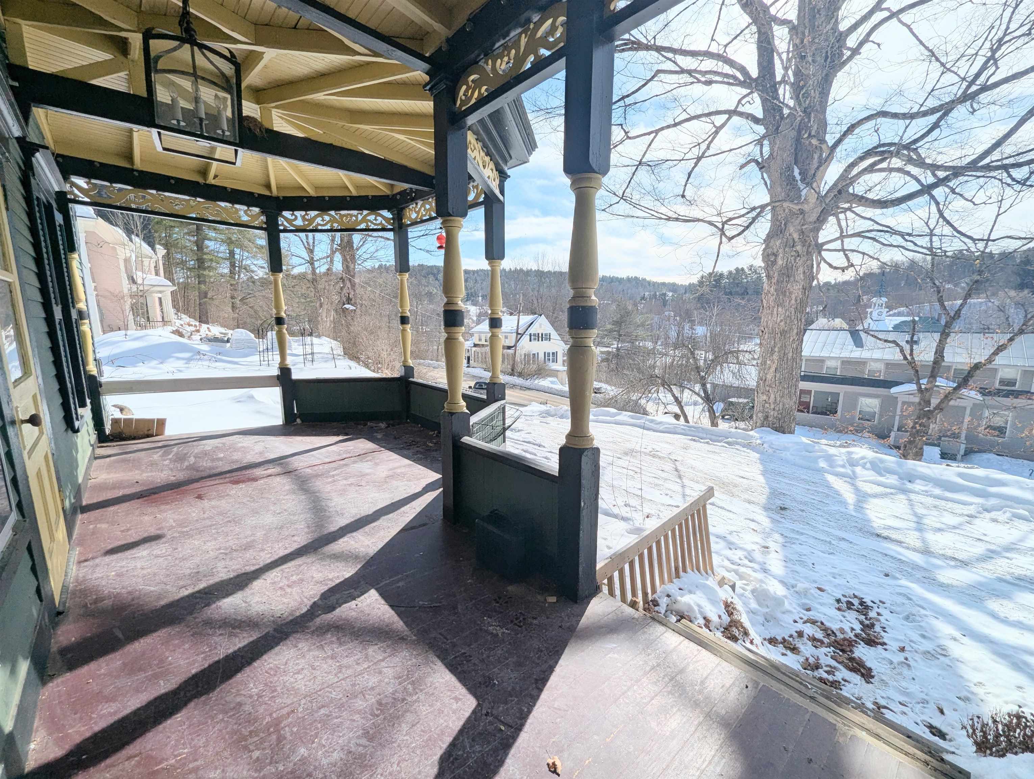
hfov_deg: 106.1
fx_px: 389
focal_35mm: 13
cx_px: 517
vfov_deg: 90.1
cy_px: 390
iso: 46
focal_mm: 1.95
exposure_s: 1/3058
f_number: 2.2
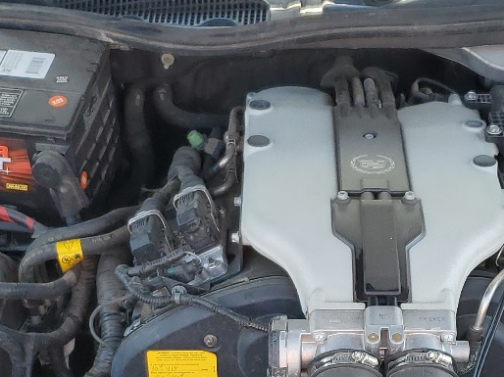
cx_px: 347
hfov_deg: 24.0
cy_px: 427
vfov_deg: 17.5
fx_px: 1179
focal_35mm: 81
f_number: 1.5
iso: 50
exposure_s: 1/385
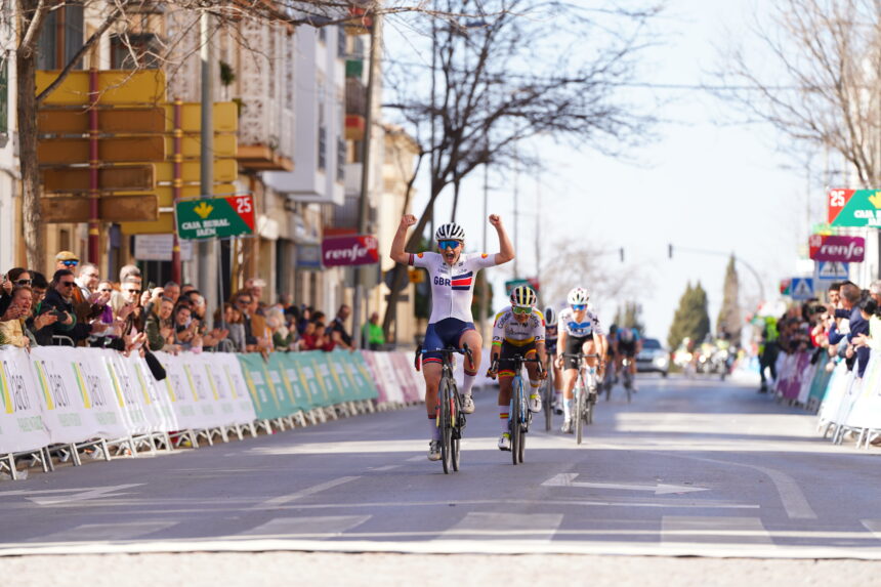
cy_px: 294
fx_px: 4893
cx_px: 440
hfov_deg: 10.3
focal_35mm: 200
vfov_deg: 6.9
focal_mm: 200
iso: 125
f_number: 3.5
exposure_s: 1/640
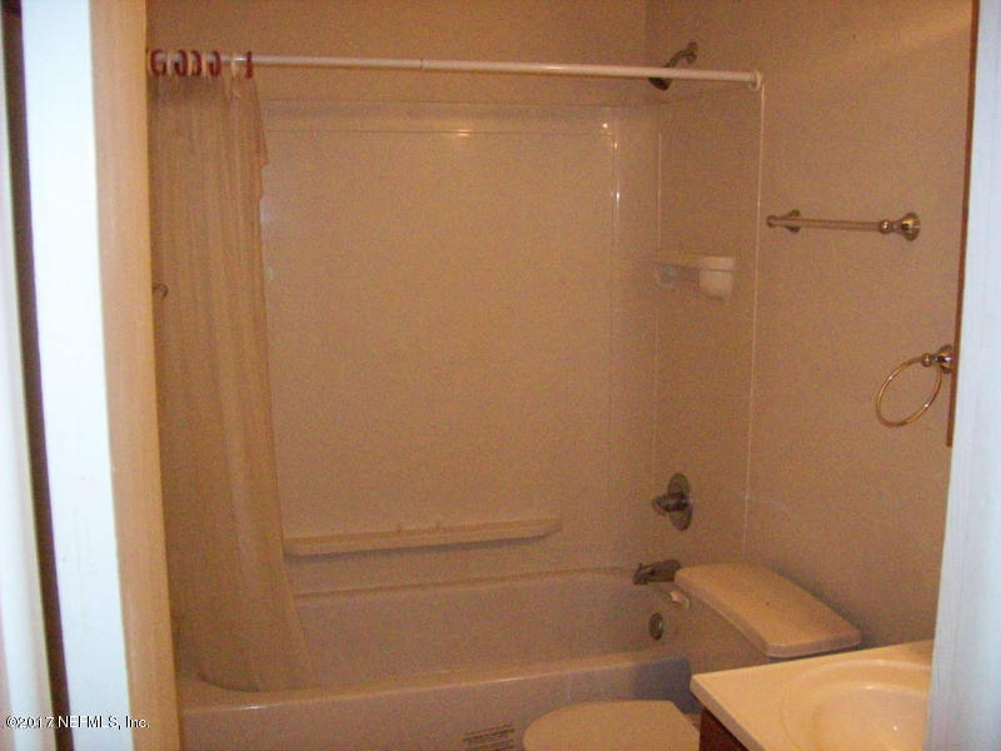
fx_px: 1041
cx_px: 500
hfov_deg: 51.4
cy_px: 376
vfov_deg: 39.7
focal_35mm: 36
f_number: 2.7
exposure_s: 1/128
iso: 800
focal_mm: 6
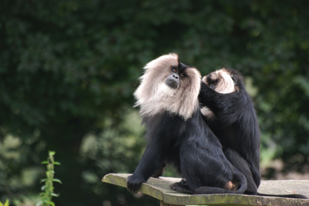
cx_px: 154
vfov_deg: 3.1
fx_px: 3866
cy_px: 103
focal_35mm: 450
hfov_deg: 4.6
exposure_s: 1/100
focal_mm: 300
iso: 400
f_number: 5.6
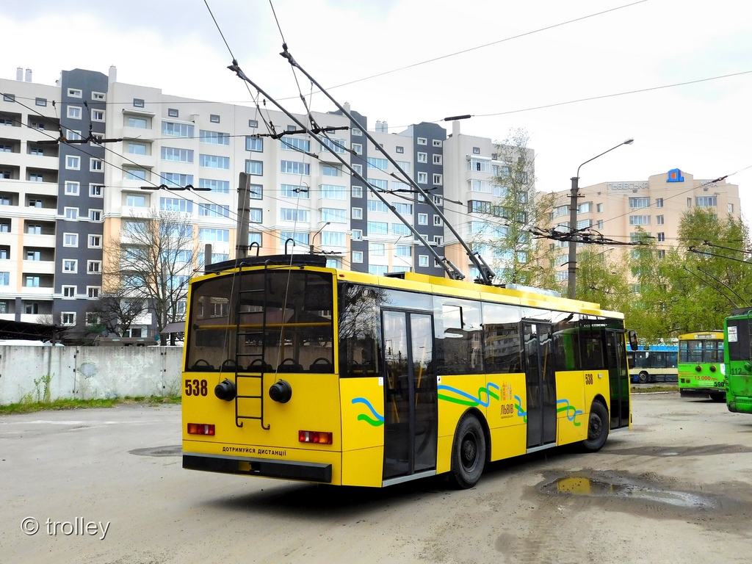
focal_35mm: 36
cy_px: 282
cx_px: 376
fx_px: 782
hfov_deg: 51.4
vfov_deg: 39.7
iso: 125
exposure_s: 1/320
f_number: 3.5
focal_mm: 6.3
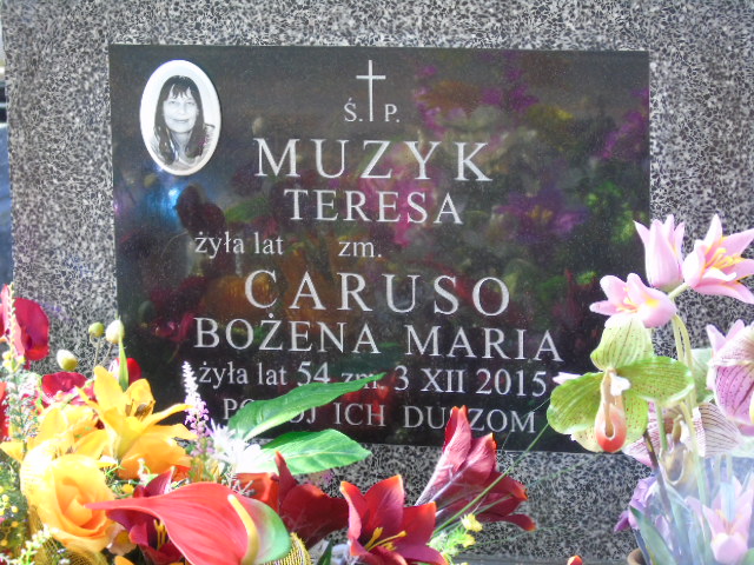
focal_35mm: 142
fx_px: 3093
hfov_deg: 13.9
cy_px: 282
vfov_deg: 10.4
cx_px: 377
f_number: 4.7
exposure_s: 1/100
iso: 400
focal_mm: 25
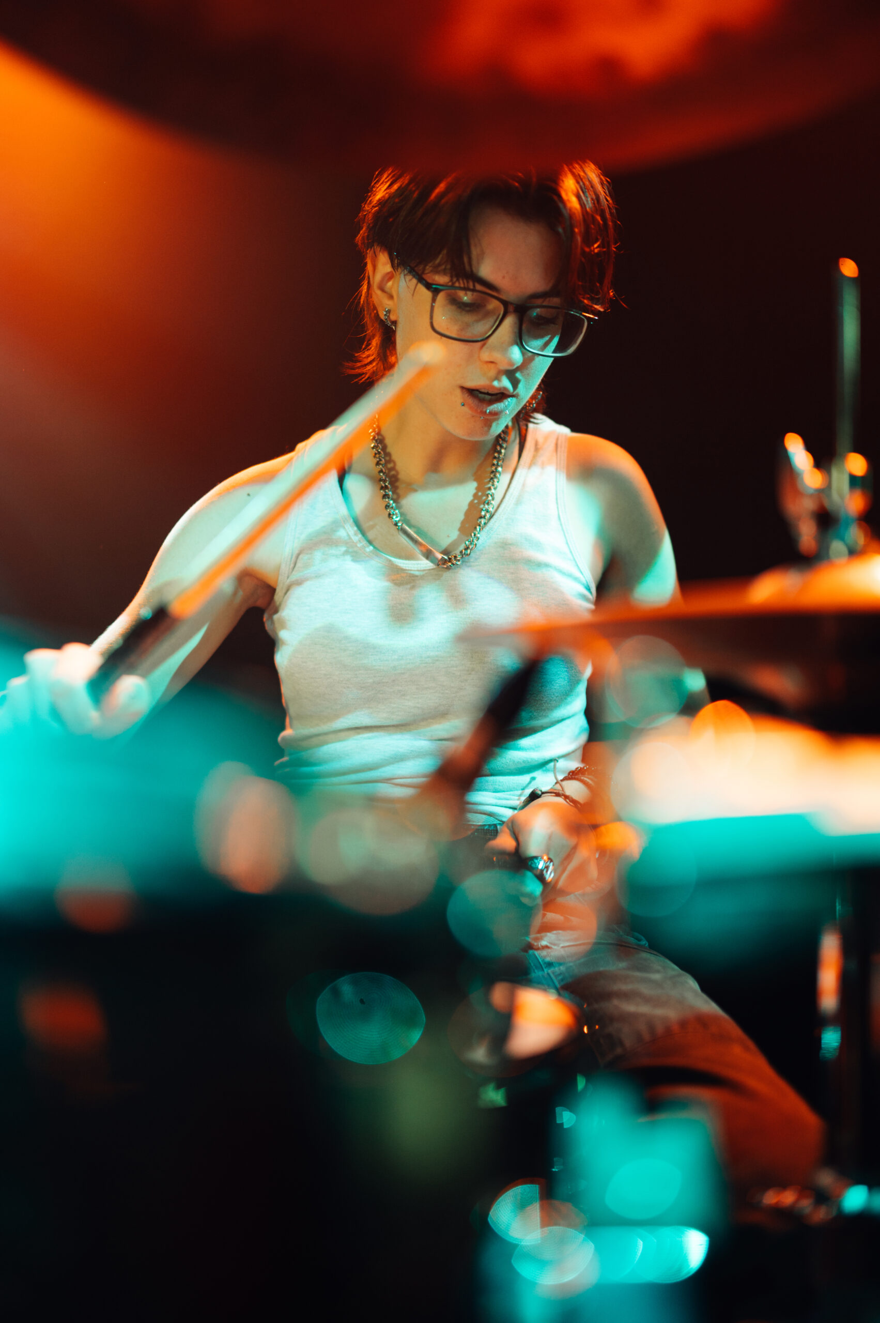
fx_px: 1285
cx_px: 440
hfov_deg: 37.8
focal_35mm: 35
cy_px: 662
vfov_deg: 54.5
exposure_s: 1/500
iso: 400
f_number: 1.4
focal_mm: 35
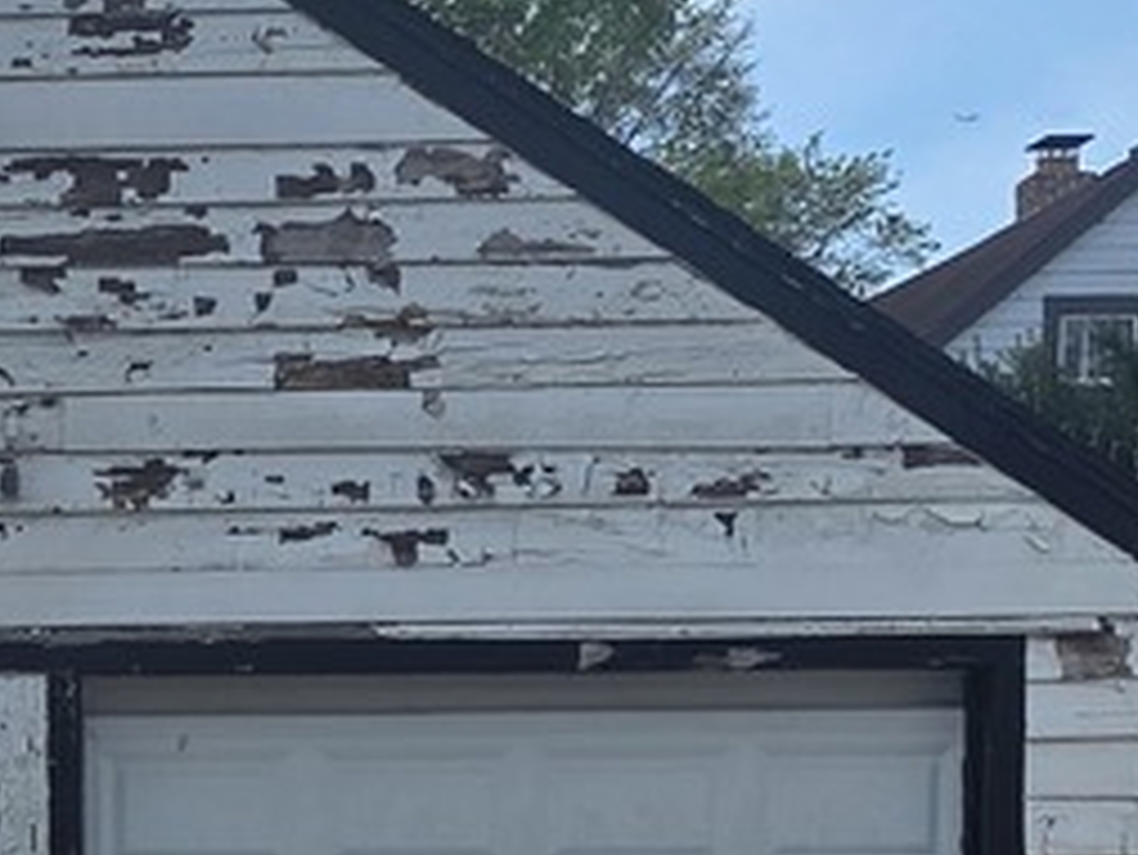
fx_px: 2434
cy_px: 1022
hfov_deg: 24.3
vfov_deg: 18.8
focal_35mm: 74
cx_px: -171
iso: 40
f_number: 1.9
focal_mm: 2.2
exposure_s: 1/981
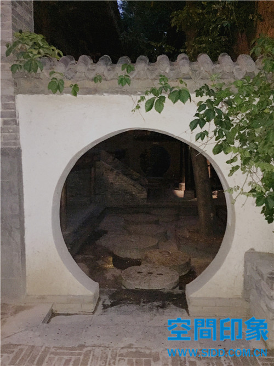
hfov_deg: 48.1
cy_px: 183
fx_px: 307
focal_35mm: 29
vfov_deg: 61.7
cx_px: 137
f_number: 2.2
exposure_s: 1/17
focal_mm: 4.15
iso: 800
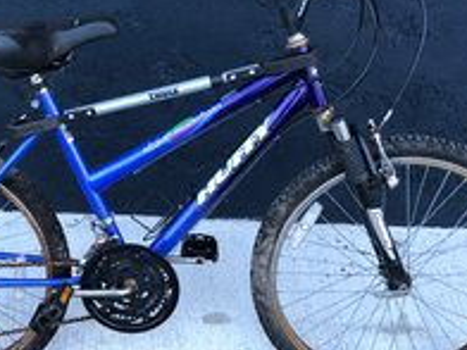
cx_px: 185
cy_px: 163
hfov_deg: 38.7
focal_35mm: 49
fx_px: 661
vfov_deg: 29.7
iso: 80
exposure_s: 1/15
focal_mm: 3.99
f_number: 1.8
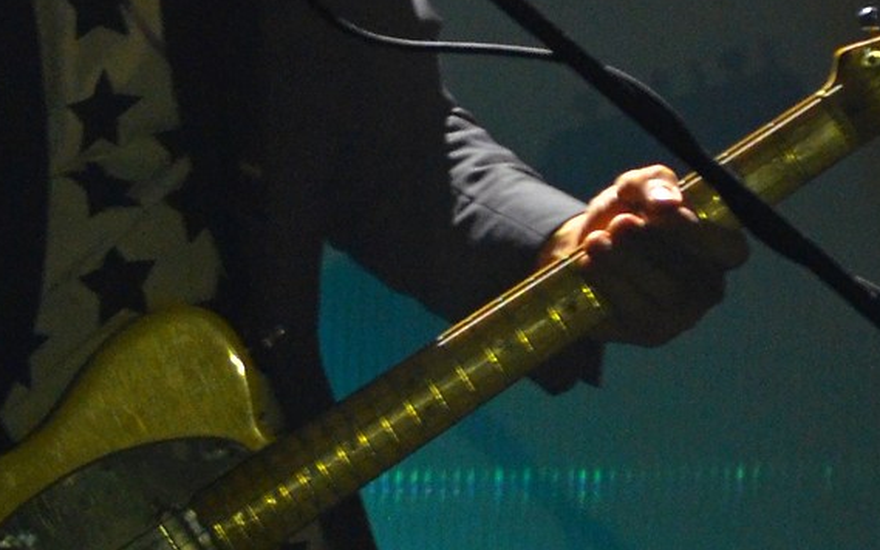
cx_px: 169
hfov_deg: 1.1
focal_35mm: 1931
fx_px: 46325
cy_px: 675
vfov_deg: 0.7
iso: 1600
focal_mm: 300
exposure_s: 1/80
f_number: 5.6
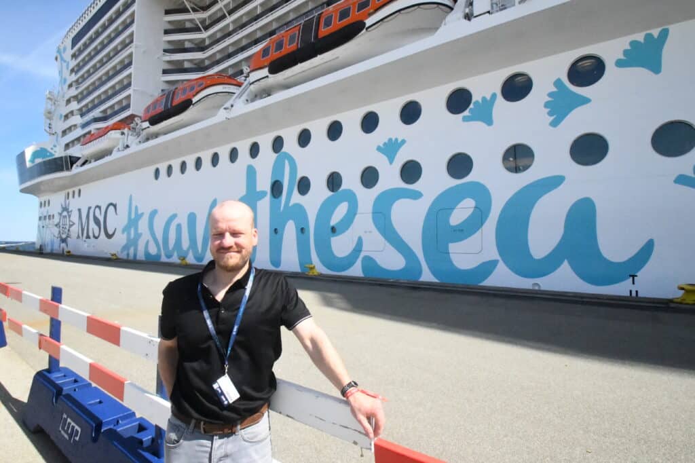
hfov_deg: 93.3
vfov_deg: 70.4
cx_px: 348
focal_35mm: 17
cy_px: 232
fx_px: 328
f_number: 22
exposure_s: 1/4000
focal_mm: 11.5
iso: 16000
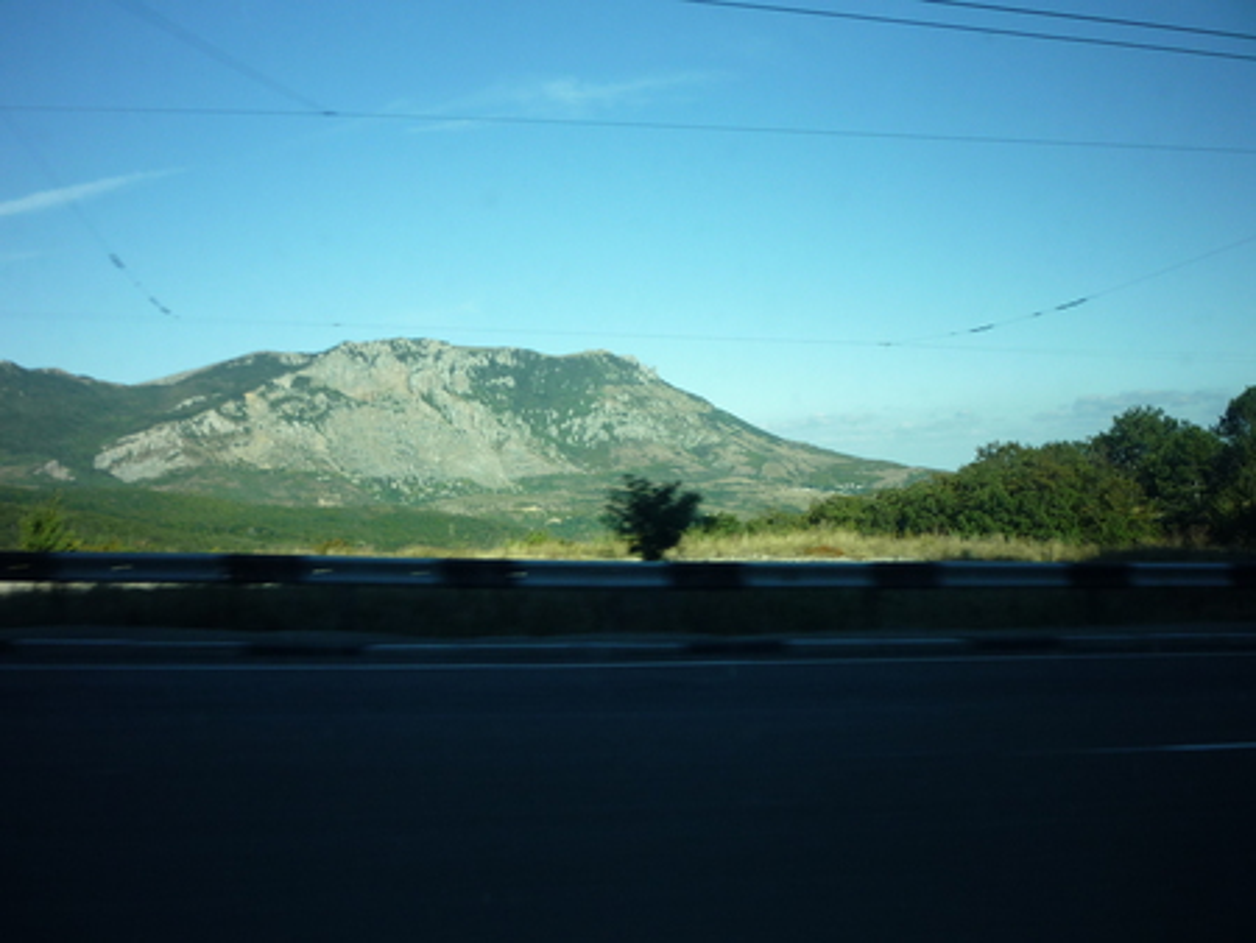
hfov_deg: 56.8
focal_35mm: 32
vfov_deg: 44.2
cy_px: 472
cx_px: 628
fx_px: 1162
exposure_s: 1/100
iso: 100
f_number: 4
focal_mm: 5.2
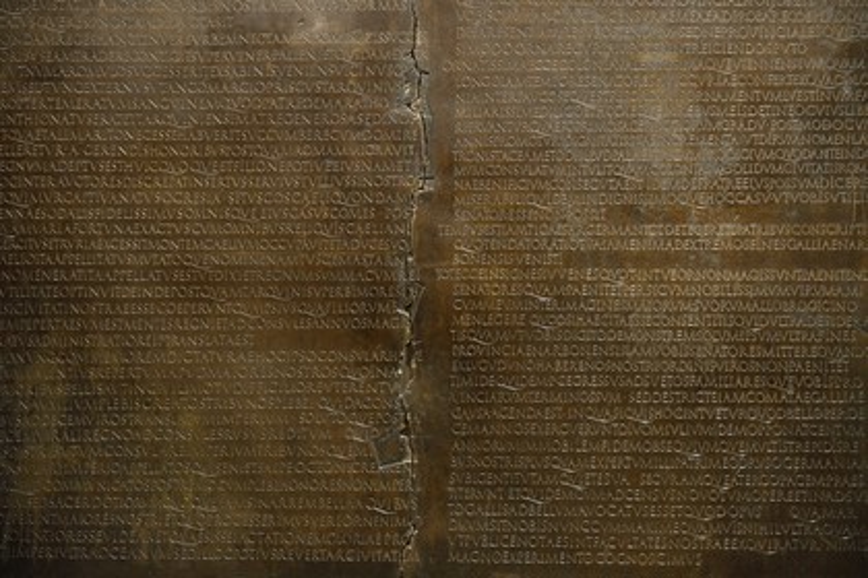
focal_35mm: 66
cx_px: 434
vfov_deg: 20.6
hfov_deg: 30.5
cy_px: 289
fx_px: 1591
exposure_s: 1/40
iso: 1600
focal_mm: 66
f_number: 2.8
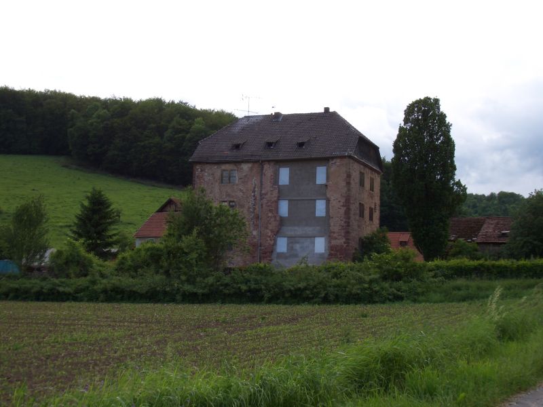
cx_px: 272
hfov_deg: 38.9
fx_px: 769
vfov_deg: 29.7
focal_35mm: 49
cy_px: 204
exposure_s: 1/200
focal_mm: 8.2
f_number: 5
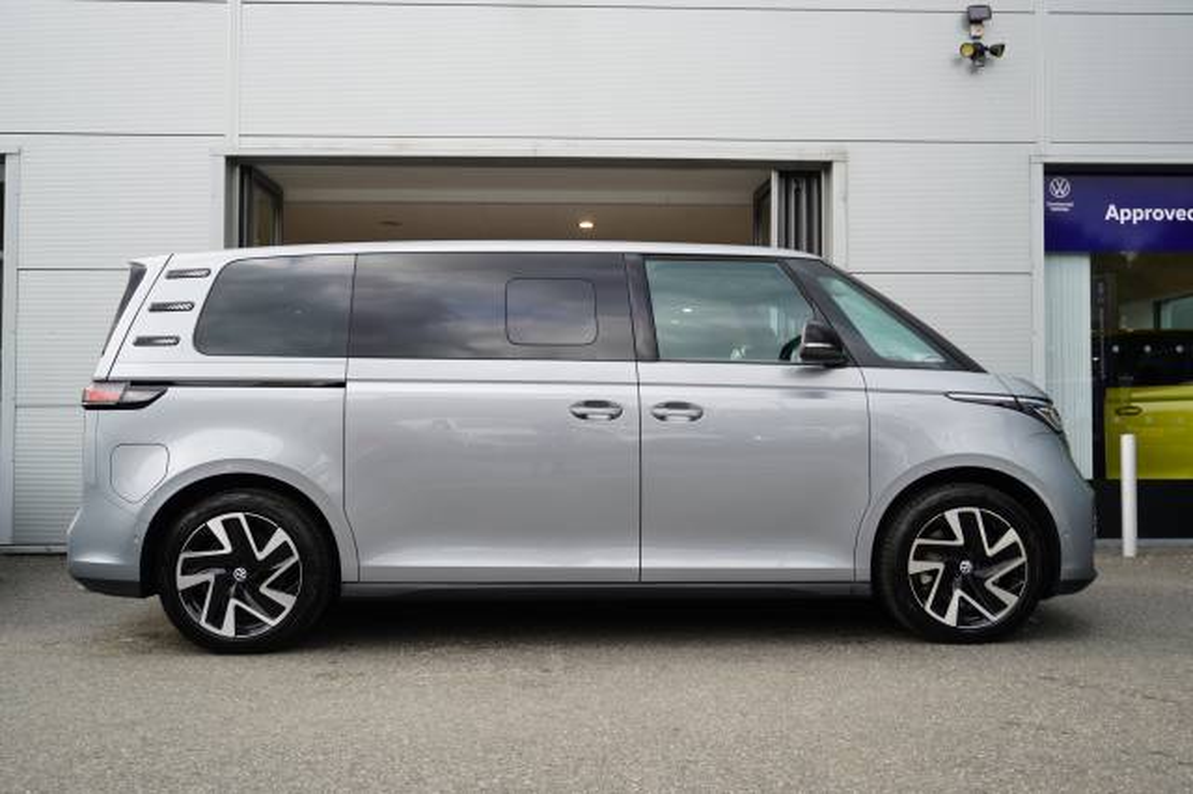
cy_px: 397
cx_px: 596
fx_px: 1143
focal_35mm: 34
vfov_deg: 38.3
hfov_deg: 55.1
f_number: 4.5
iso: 100
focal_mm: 23
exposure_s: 1/60
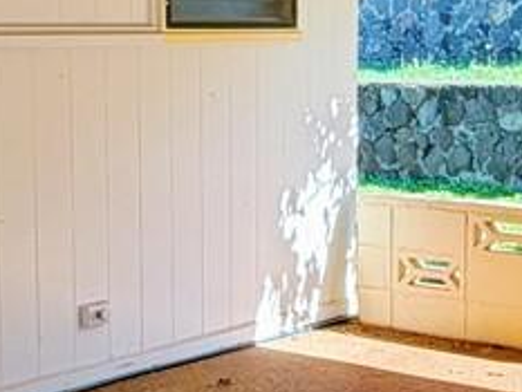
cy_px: 211
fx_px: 1448
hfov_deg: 20.4
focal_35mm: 96
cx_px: 309
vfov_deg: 15.4
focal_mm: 2.22
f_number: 2.2
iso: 50
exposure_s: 1/167
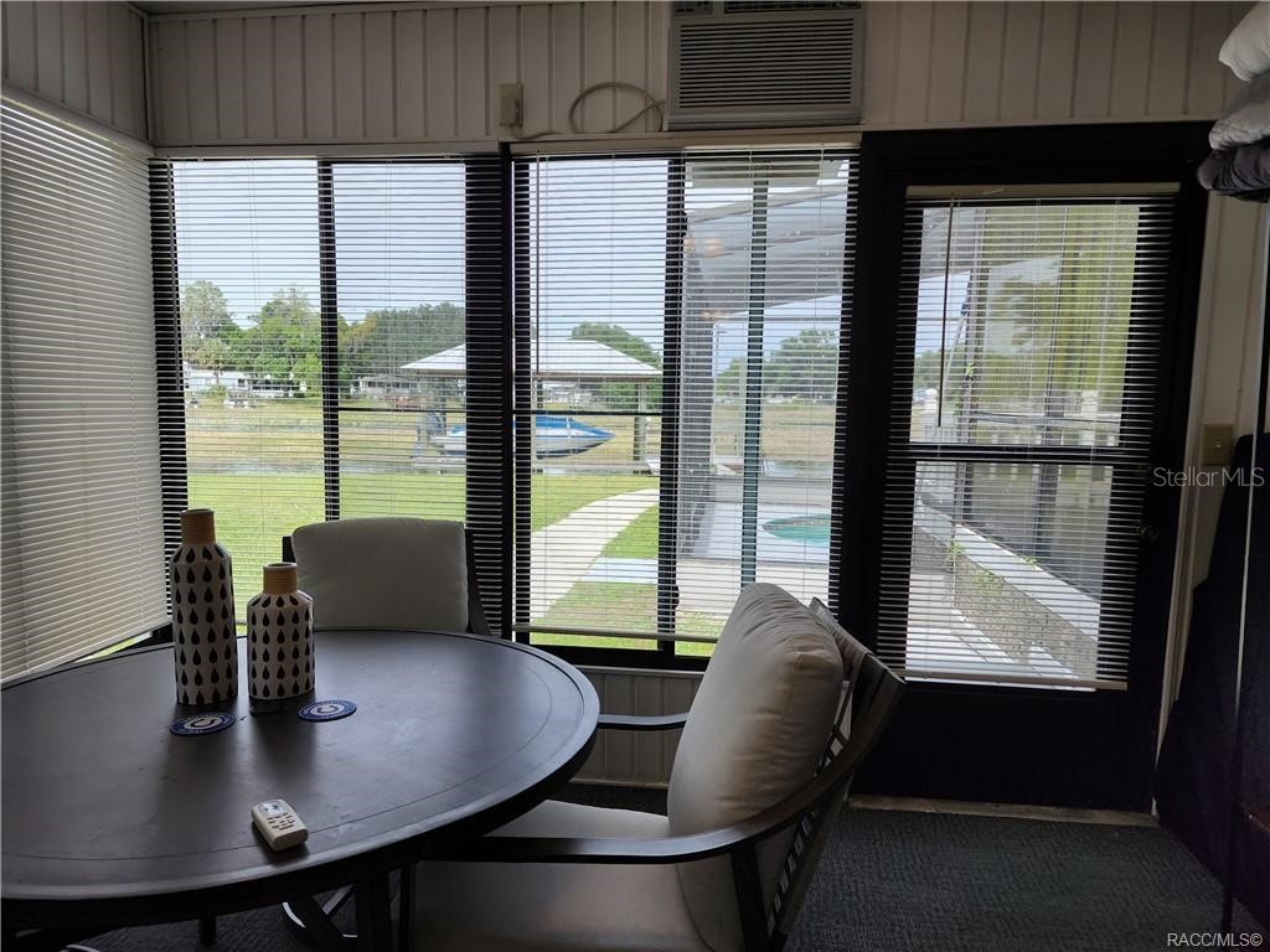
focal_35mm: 23
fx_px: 844
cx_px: 635
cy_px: 476
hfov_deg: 73.9
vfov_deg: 58.9
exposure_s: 1/196
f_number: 1.8
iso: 12
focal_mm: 6.4
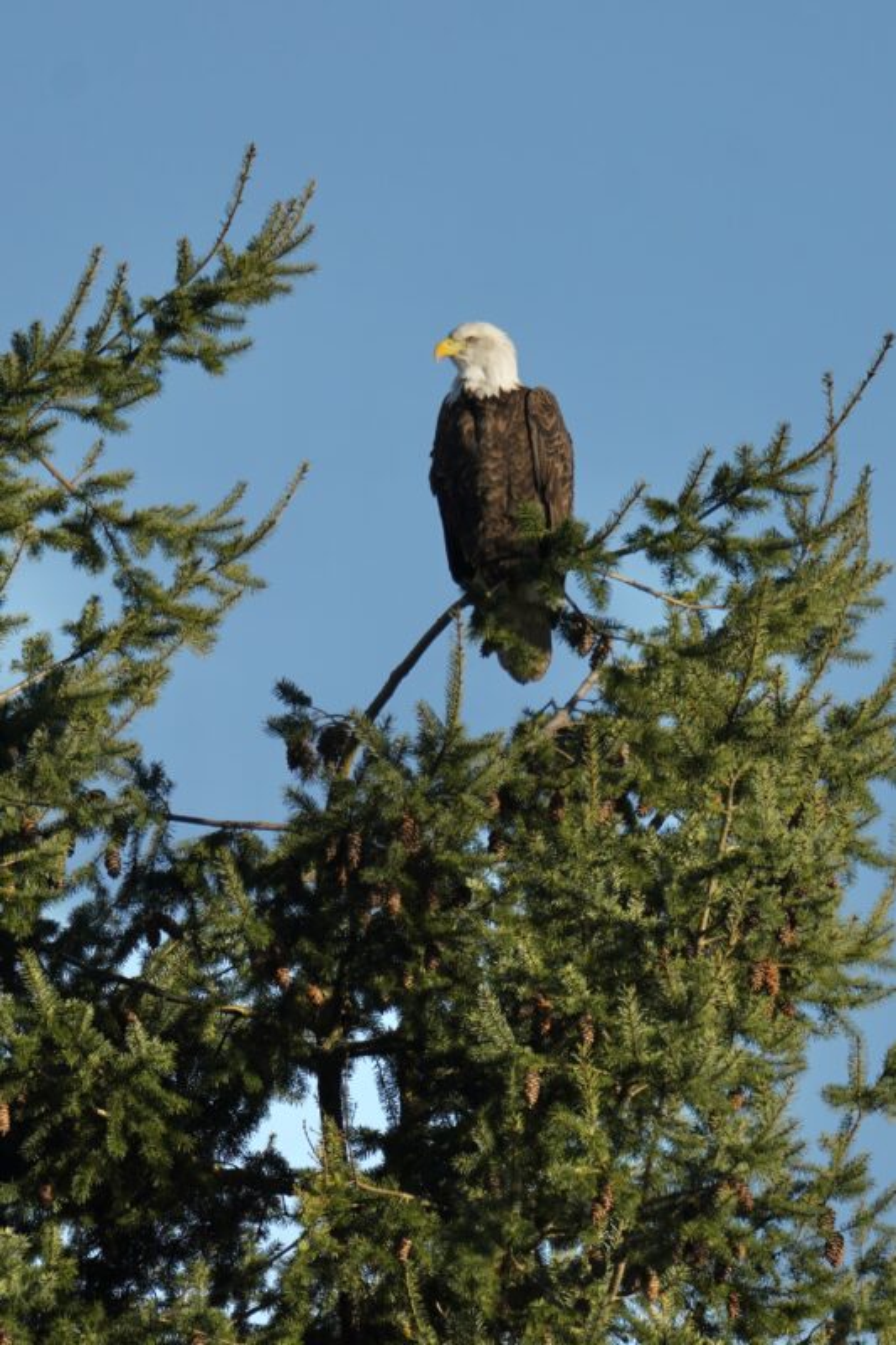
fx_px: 22408
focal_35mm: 600
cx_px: 448
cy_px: 672
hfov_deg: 2.3
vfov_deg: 3.4
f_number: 6.3
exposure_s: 1/1000
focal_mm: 600
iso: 200
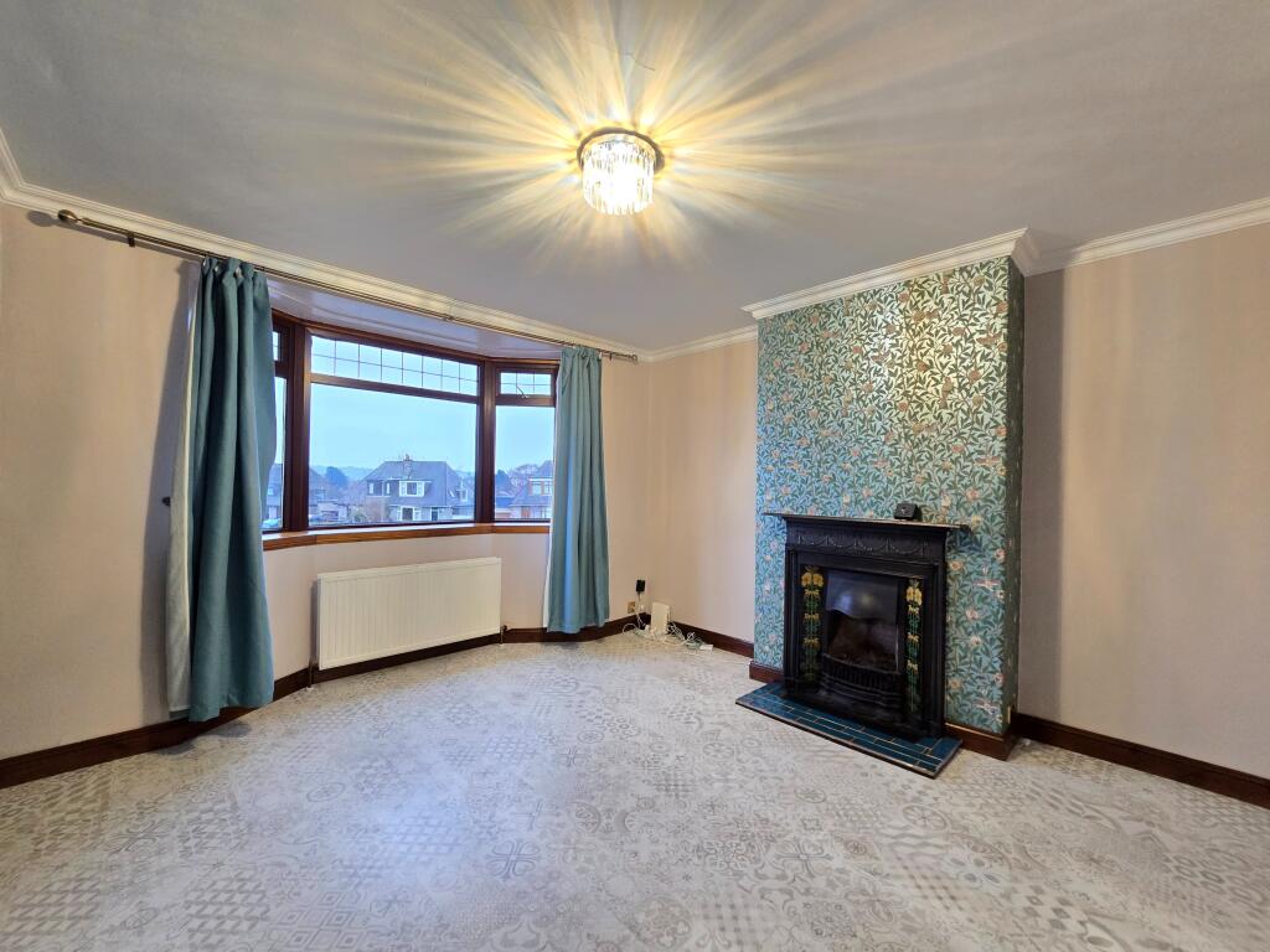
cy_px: 476
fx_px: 477
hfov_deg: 106.2
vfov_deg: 89.9
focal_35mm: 13
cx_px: 635
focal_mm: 2.2
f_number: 2.2
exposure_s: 1/50
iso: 500
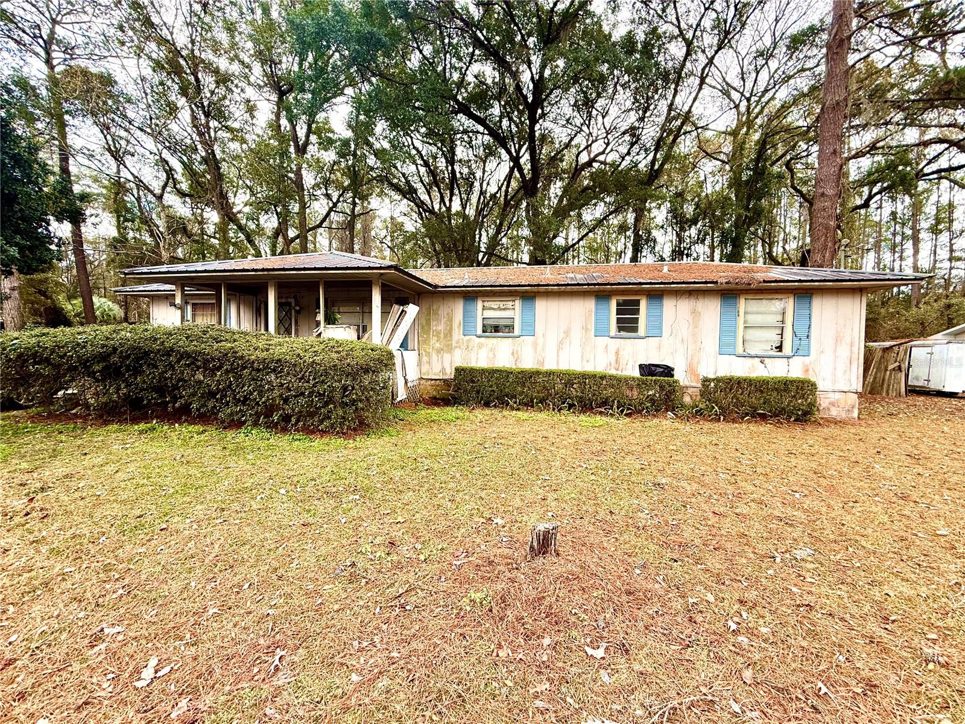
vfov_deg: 85.7
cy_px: 362
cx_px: 482
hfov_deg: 102.1
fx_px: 390
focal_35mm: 14
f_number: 2.2
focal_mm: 2.22
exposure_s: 1/217
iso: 64
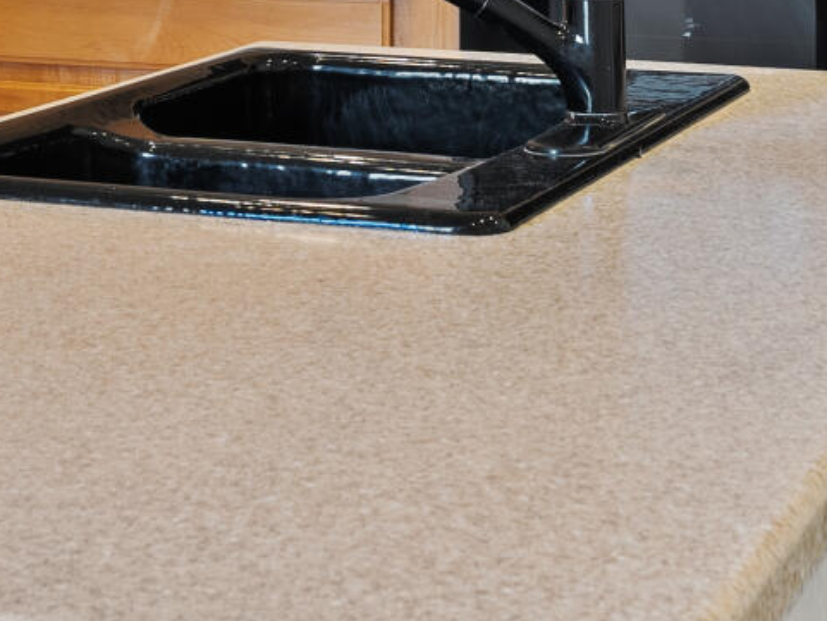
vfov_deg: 12.5
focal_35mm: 111
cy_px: -406
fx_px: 2653
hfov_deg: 17.7
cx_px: 260
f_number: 8
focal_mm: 18.5
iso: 320
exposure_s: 1
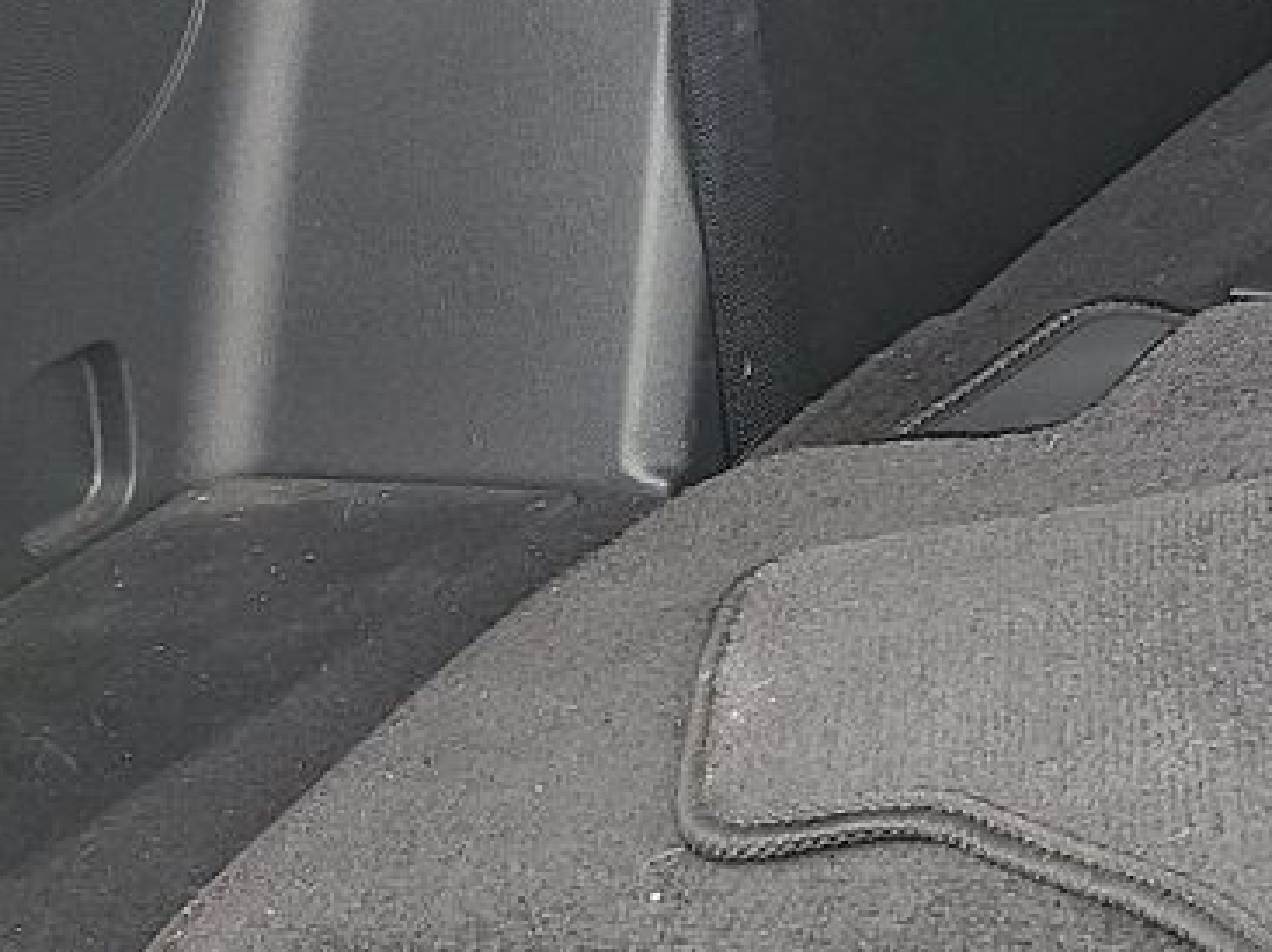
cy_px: -274
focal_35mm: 105
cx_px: 2440
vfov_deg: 13.6
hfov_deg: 15.5
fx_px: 3856
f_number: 1.8
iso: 72
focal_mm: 6.7
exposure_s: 1/59
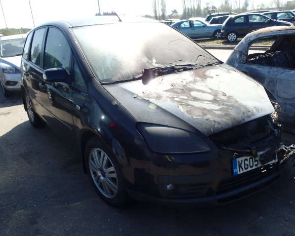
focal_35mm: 30
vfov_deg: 48.5
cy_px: 115
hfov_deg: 58.8
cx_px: 150
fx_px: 262
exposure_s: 1/400
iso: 125
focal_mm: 5
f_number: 3.9
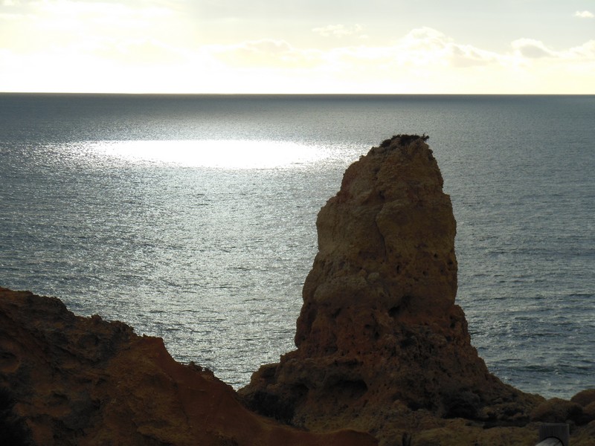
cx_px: 298
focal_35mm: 111
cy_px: 223
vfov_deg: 13.3
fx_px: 1908
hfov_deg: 17.7
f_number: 4.8
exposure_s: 1/1000
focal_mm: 19.7
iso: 125
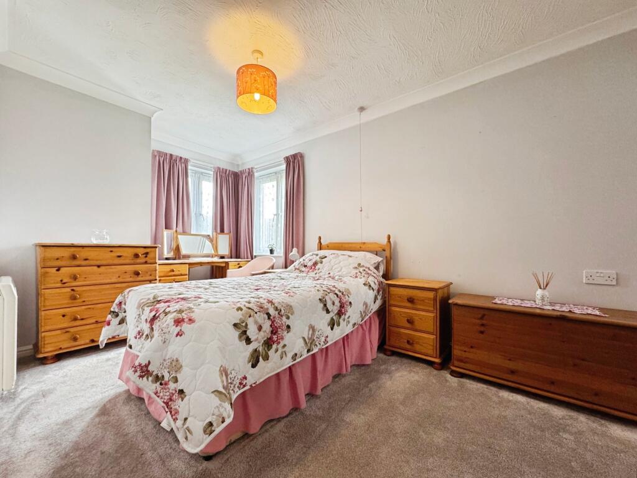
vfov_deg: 85.7
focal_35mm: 14
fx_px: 258
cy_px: 239
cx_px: 318
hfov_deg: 102.0
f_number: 2.2
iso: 250
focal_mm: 2.22
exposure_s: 1/100
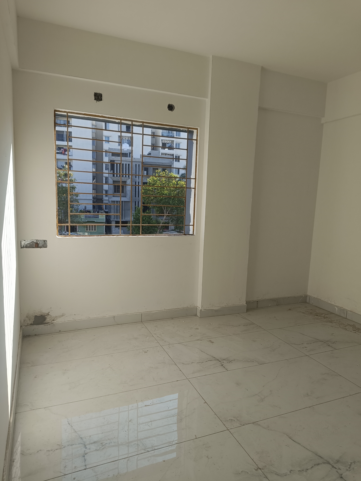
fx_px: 334
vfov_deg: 71.6
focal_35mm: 24
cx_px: 180
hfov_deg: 56.8
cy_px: 240
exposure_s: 1/441
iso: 52
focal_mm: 5.59
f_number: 1.88
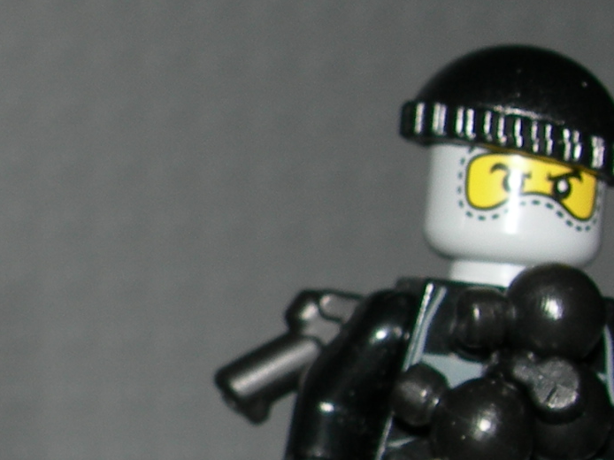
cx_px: -274
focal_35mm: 142
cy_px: 341
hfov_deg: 13.2
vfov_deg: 10.4
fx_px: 2518
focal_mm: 7.8
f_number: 4.8
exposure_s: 1/60.1
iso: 50
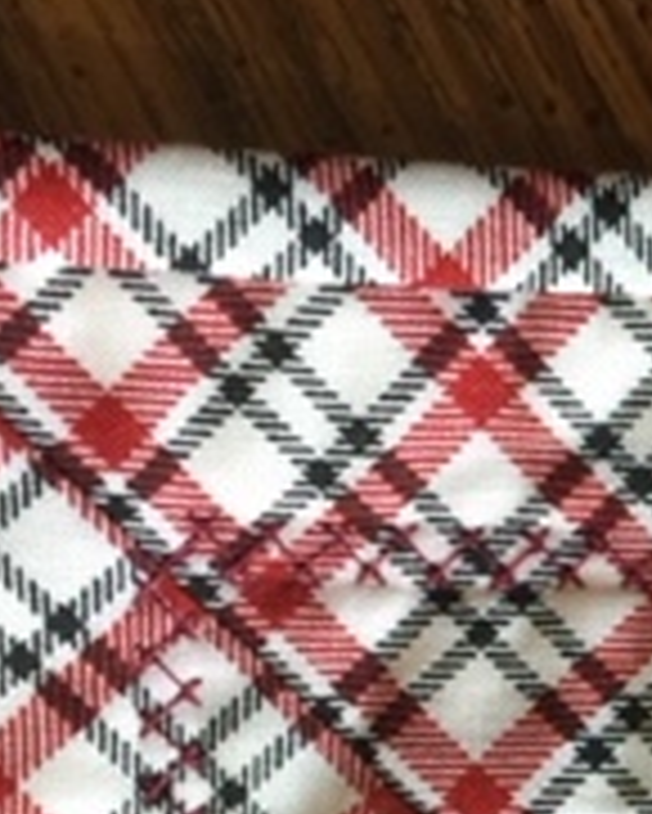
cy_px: 1120
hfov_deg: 14.7
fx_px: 2410
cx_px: 850
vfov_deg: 17.7
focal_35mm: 100
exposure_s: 1/15
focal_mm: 4.15
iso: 64
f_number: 2.2
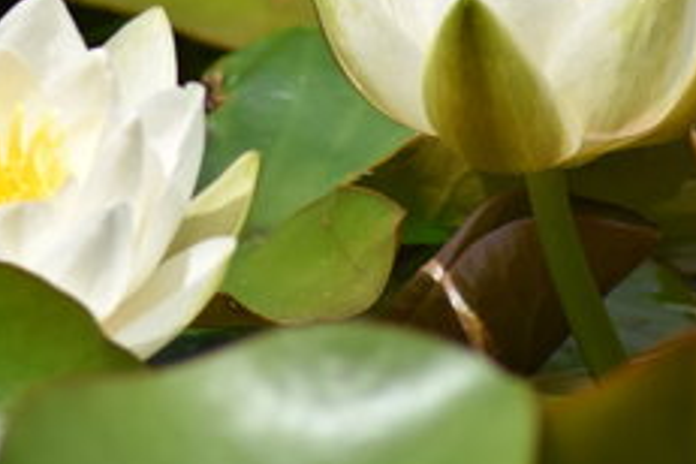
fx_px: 20144
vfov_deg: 1.3
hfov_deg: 2.0
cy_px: -38
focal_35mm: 1042
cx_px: 114
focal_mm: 300
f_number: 8
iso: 200
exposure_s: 1/1000
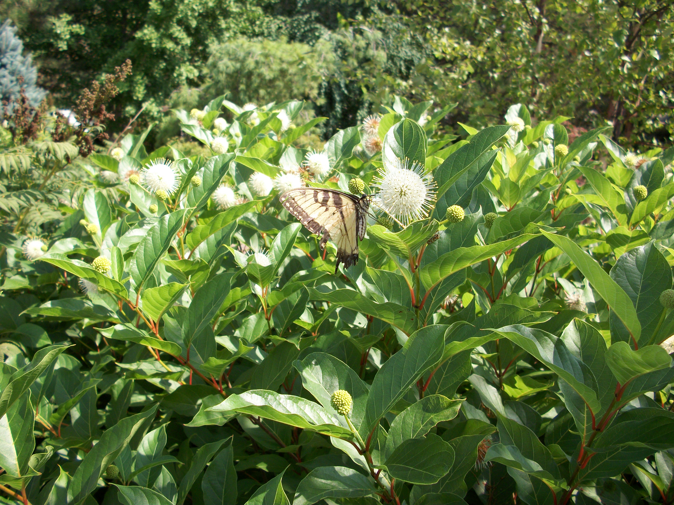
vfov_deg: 40.7
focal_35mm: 35
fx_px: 681
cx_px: 337
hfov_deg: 52.6
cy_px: 252
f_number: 3.1
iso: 80
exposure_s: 1/400
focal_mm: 6.3
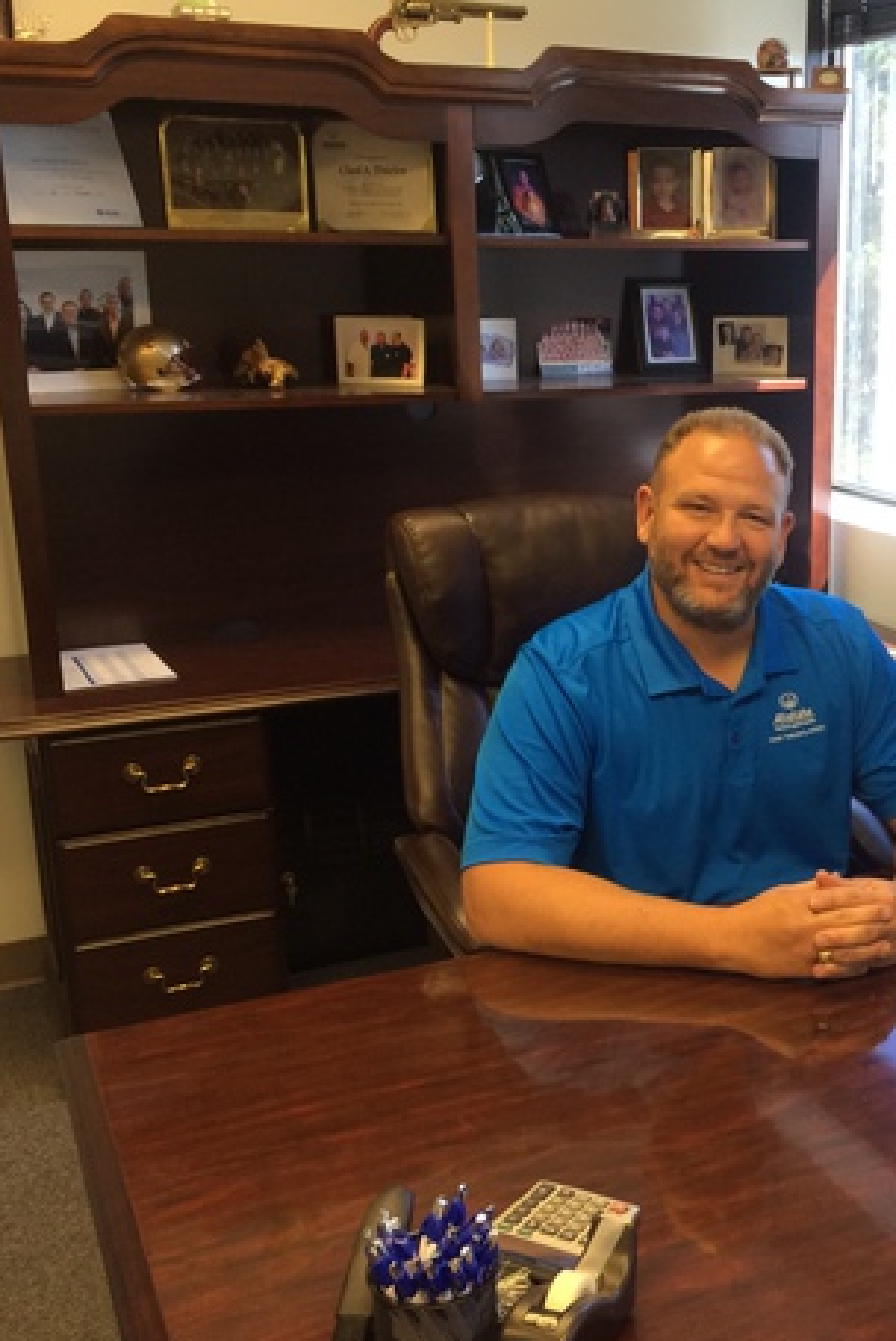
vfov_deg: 47.4
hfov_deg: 31.6
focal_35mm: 41
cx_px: 747
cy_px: 678
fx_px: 1528
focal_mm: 4.15
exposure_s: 1/30
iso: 64
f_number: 2.2
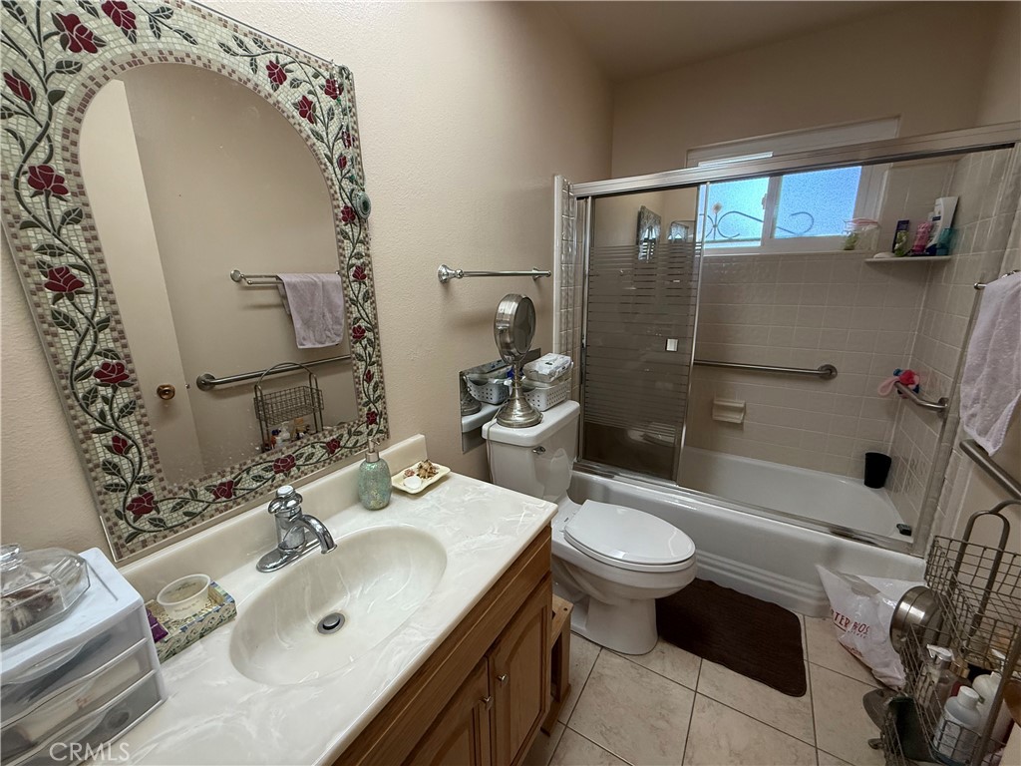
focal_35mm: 14
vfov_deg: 85.7
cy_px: 383
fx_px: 413
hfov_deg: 102.1
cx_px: 510
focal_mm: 2.22
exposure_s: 1/120
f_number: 2.2
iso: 250
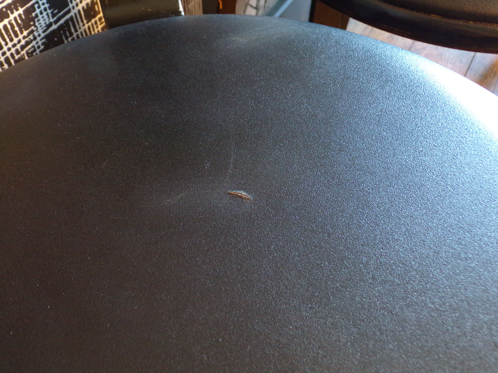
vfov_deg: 44.2
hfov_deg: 56.8
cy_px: 186
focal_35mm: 32
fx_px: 460
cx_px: 249
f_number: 3.2
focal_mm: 5.8
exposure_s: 1/6
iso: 400
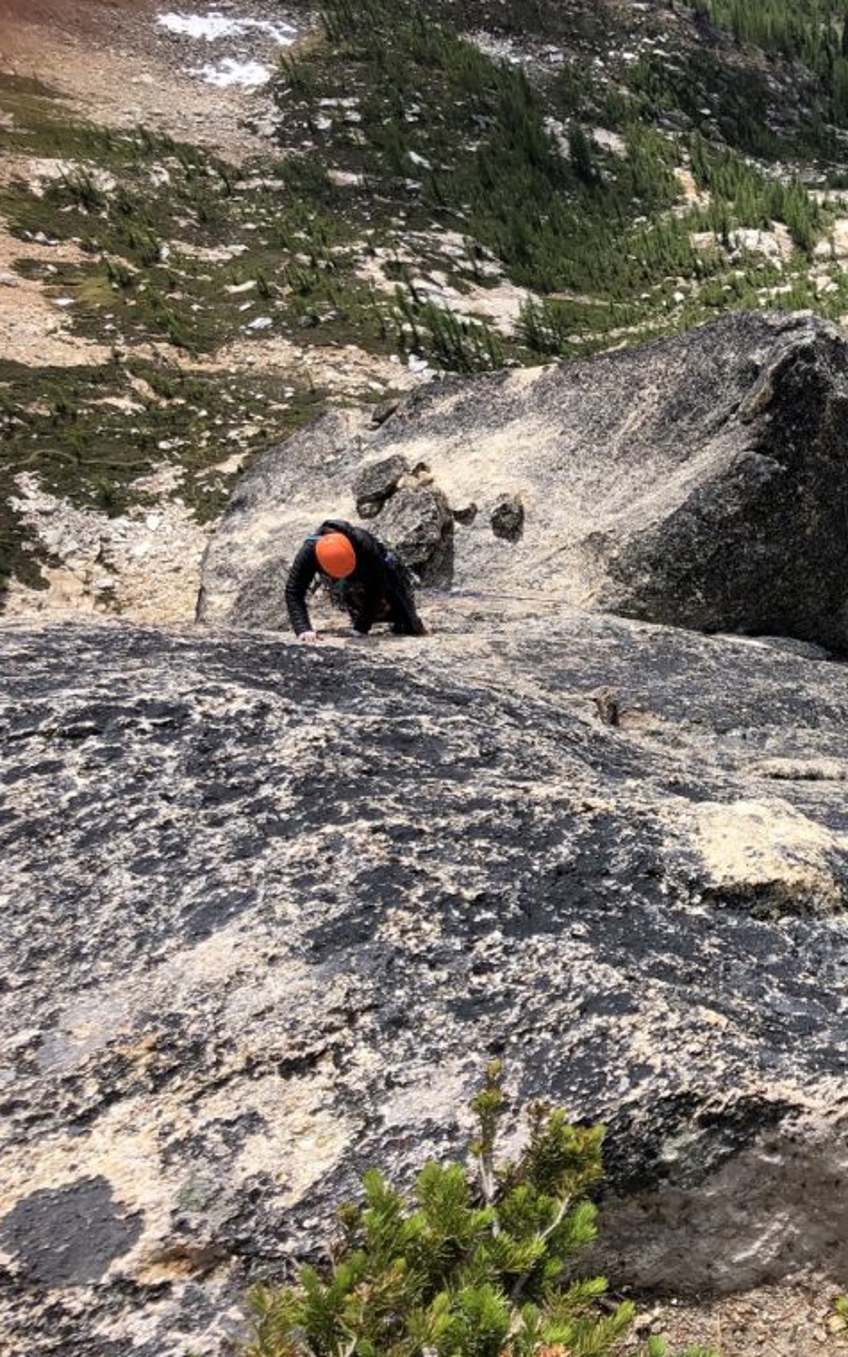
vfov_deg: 49.3
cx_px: 894
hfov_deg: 29.4
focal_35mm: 40
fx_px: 1479
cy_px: 678
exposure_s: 1/1869
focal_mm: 3.99
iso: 20
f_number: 1.8
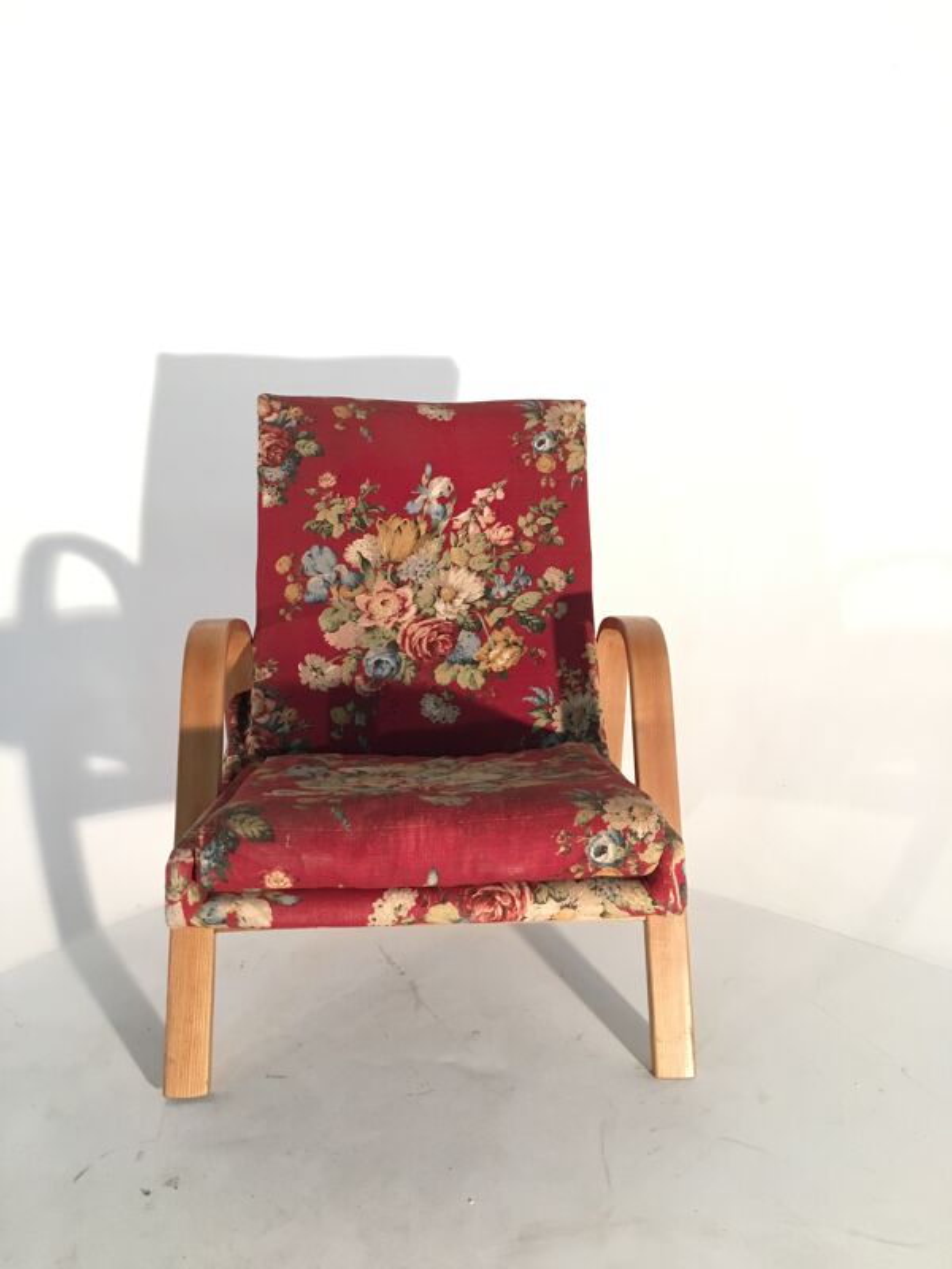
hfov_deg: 48.2
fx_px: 1063
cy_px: 634
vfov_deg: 61.7
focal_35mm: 29
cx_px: 476
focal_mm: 4.15
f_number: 2.2
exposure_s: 1/33
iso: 160
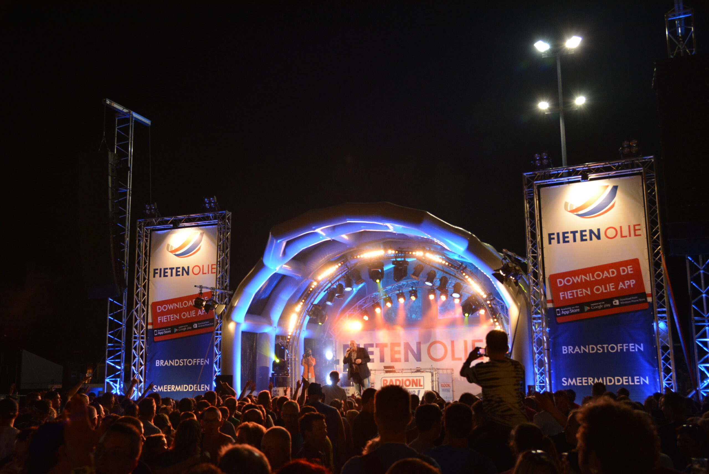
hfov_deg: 49.5
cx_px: 354
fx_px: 769
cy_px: 237
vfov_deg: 34.3
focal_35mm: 39
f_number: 4
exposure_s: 1/60
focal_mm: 26
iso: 800
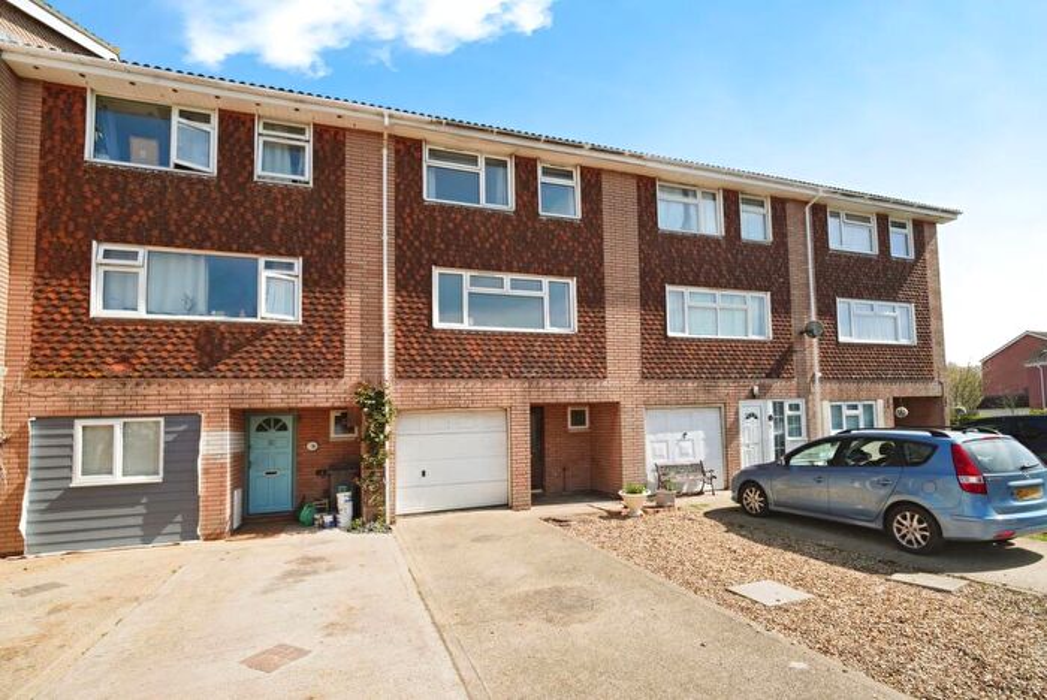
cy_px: 350
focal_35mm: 16
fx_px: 466
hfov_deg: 96.7
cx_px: 524
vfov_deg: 73.9
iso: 100
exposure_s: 1/125
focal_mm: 16
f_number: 8
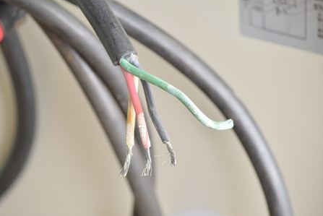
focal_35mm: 218
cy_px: 114
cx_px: 146
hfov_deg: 9.4
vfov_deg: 6.3
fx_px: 1958
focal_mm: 130
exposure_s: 1/320
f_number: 6.3
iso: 1250
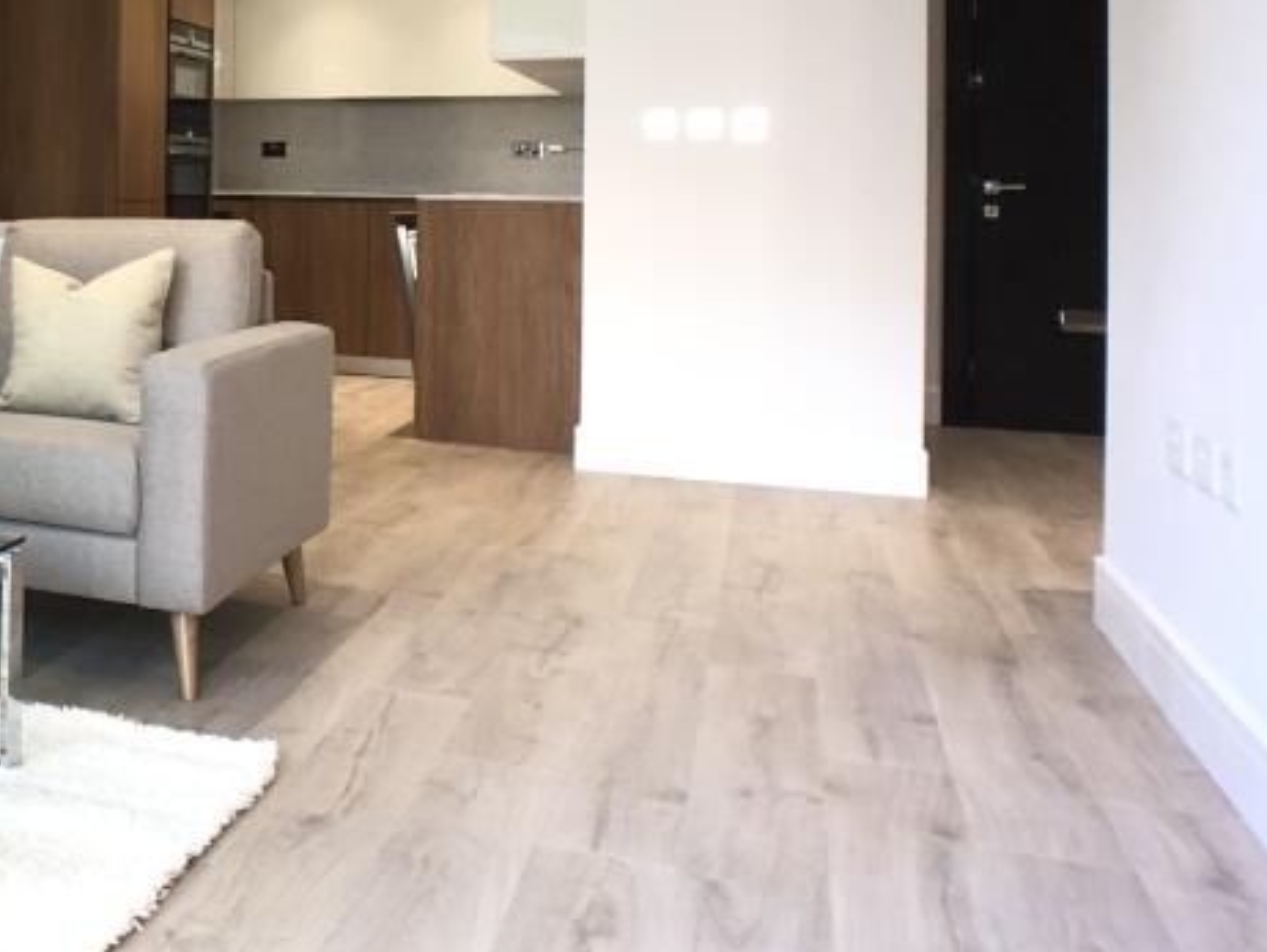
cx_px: -71
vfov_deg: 23.3
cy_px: 173
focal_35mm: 62
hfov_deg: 28.7
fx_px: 2270
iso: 25
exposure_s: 1/30
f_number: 1.8
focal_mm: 4
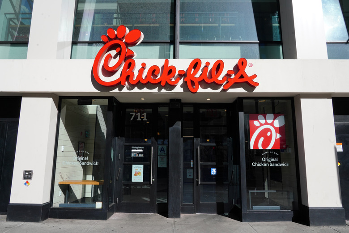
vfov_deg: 53.2
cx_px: 174
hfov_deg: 73.7
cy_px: 116
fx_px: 233
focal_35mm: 24
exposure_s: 1/320
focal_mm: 24
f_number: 16
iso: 500
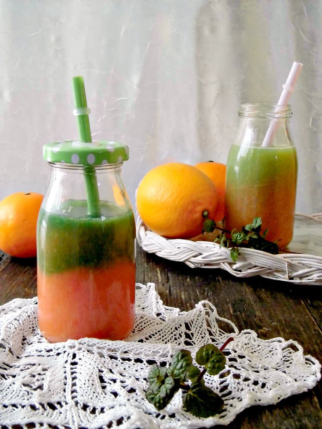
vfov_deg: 40.4
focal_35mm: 47
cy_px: 214
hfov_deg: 30.9
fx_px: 583
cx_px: 161
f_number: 3.4
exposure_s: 1/25
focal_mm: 8.3
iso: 400
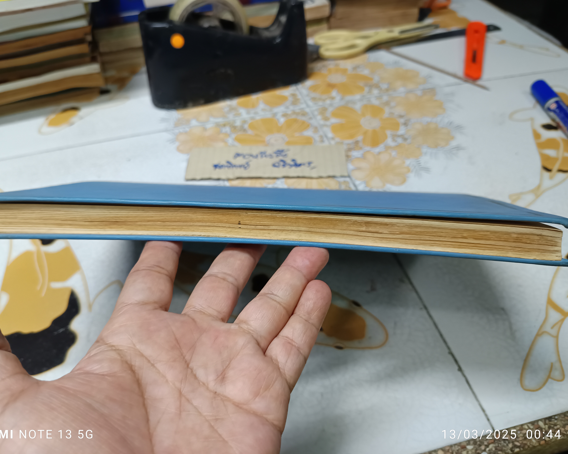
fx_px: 437
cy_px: 222
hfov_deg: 66.0
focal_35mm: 26
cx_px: 267
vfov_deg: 54.9
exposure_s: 1/25
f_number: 1.7
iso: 1104
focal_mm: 5.31
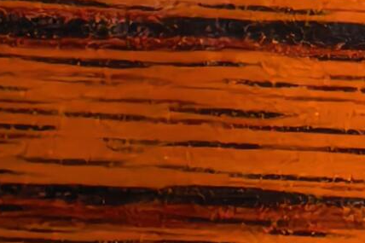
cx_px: 238
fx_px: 1064
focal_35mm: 105
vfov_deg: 10.8
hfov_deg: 19.4
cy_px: -362
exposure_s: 1/100
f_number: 2.2
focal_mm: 1.95
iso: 1000
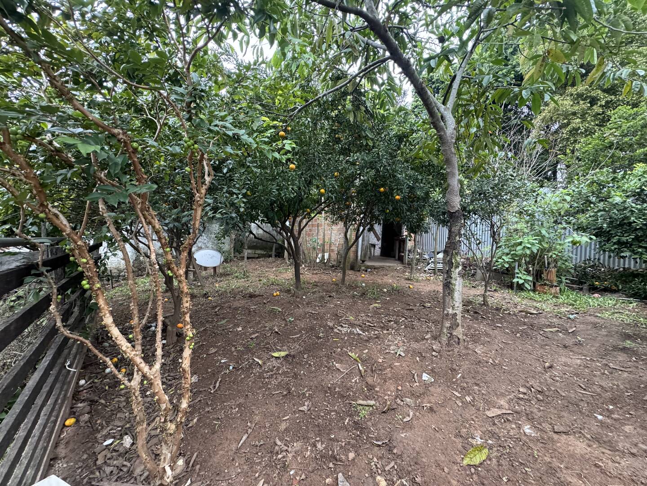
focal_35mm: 14
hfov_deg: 102.1
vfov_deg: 85.7
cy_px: 243
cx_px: 324
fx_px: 262
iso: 320
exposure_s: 1/83
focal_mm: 2.22
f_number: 2.2
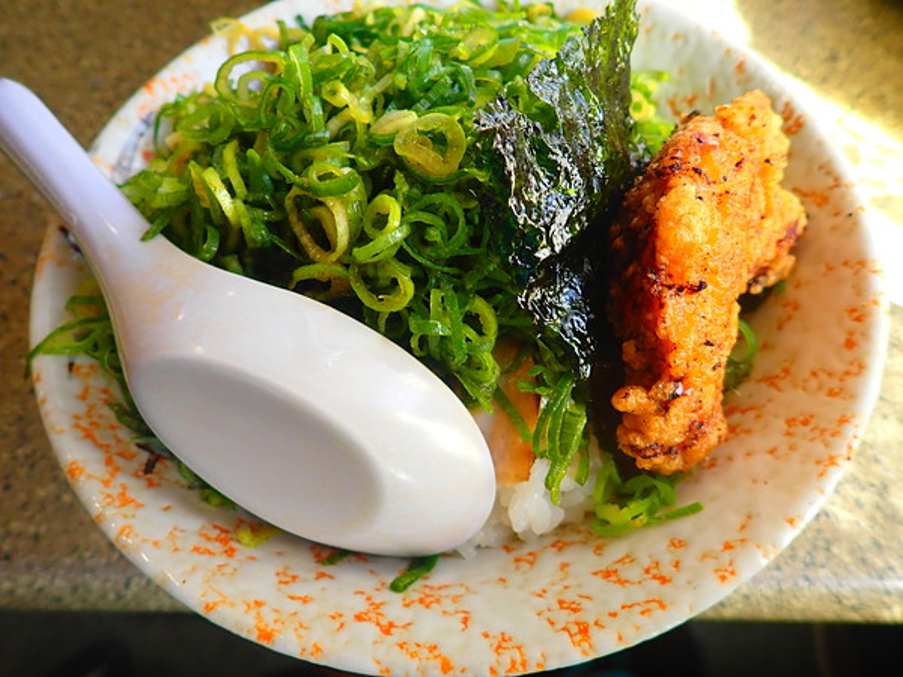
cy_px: 338
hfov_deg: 69.4
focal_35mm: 25
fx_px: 652
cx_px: 452
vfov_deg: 54.9
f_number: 2
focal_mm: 4.5
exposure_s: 1/60
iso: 125
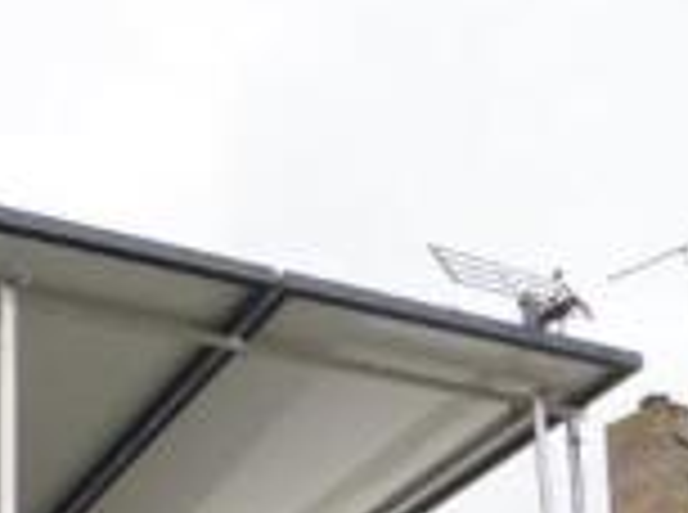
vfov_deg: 18.7
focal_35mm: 62
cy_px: 902
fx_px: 1229
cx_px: -4
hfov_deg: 29.2
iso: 100
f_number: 8
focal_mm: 10
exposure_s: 1/100
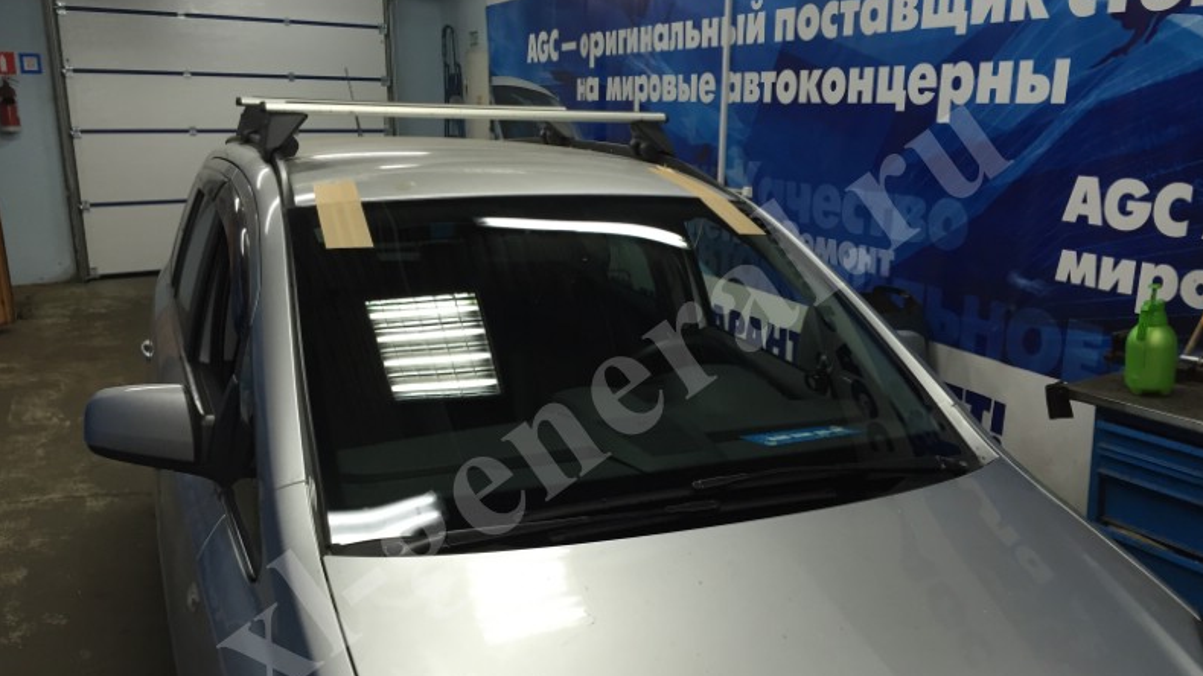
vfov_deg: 36.6
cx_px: 606
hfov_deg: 61.0
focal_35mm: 32
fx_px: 1021
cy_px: 387
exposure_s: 1/33
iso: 80
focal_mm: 4.15
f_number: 2.2
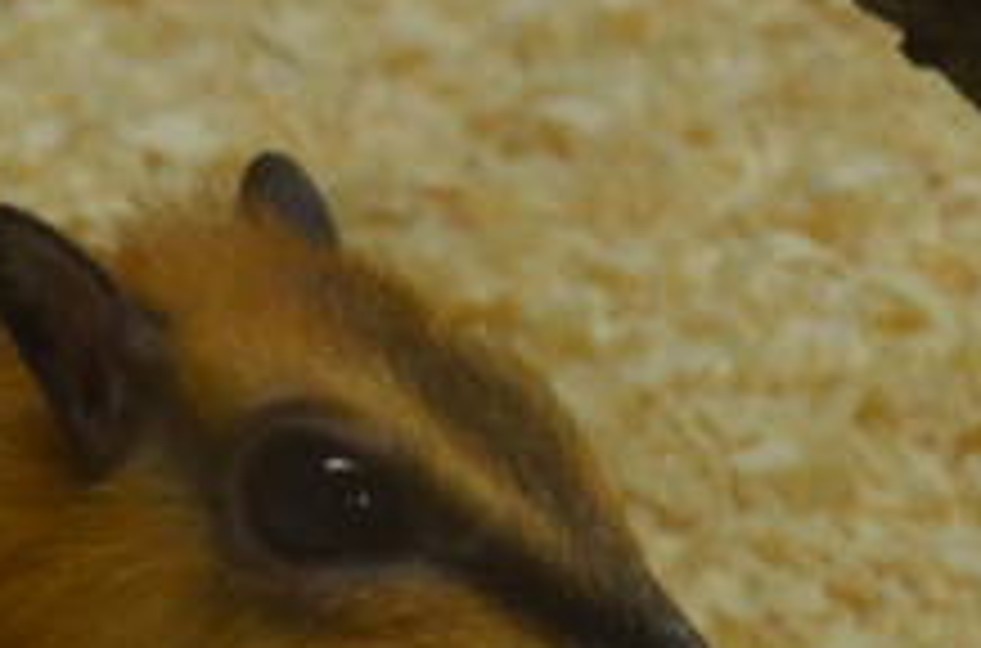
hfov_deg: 3.4
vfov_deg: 2.3
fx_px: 16457
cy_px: 932
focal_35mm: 606
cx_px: -342
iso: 800
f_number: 5.6
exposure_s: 1/50
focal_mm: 55
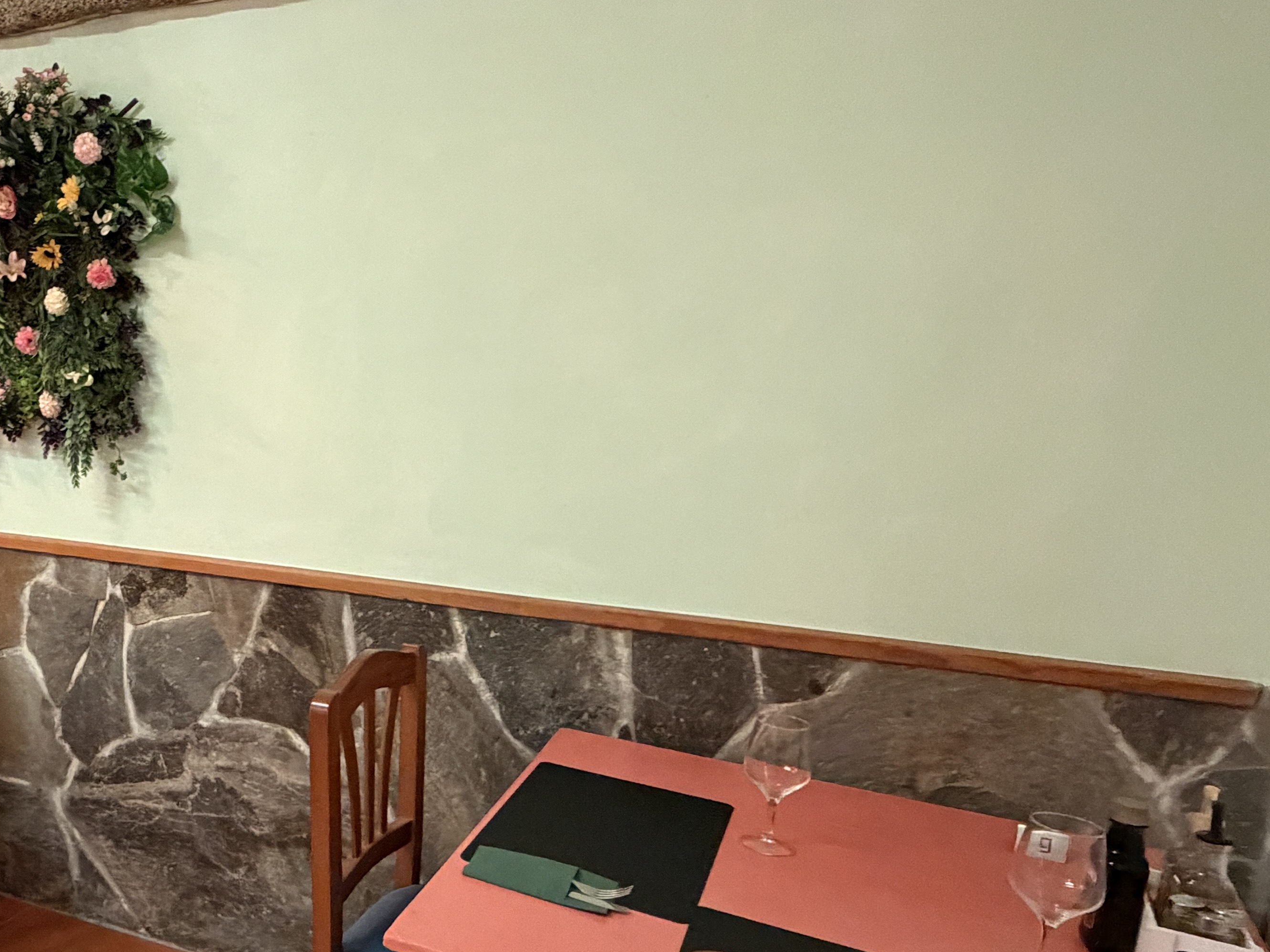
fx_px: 1101
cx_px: 96
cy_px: 535
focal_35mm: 30
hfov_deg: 51.8
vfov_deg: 46.7
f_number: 2.2
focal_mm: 2.22
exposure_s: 1/50
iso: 800
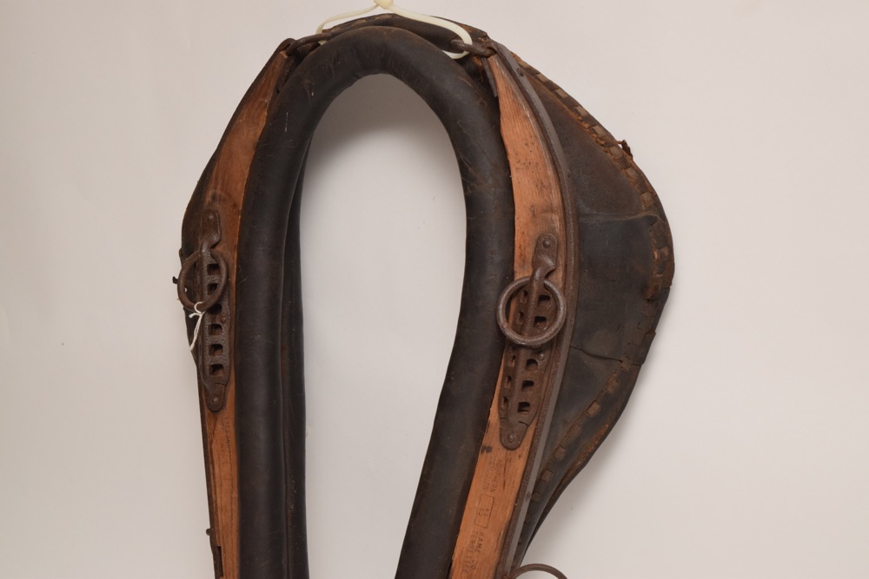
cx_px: 434
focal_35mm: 82
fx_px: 1992
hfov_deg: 24.6
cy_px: 290
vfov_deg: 16.6
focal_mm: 55
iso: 800
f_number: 5.6
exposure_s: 1/100
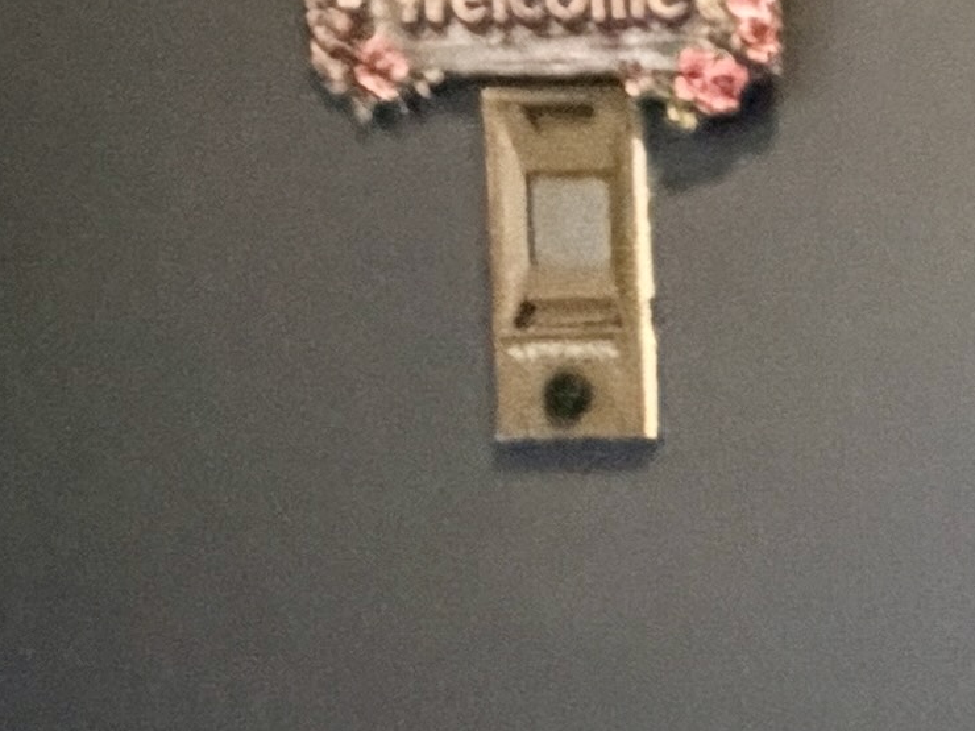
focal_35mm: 108
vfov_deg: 13.5
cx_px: 2407
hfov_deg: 13.1
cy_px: 763
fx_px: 3042
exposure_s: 1/40
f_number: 2.2
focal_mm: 2.22
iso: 1000
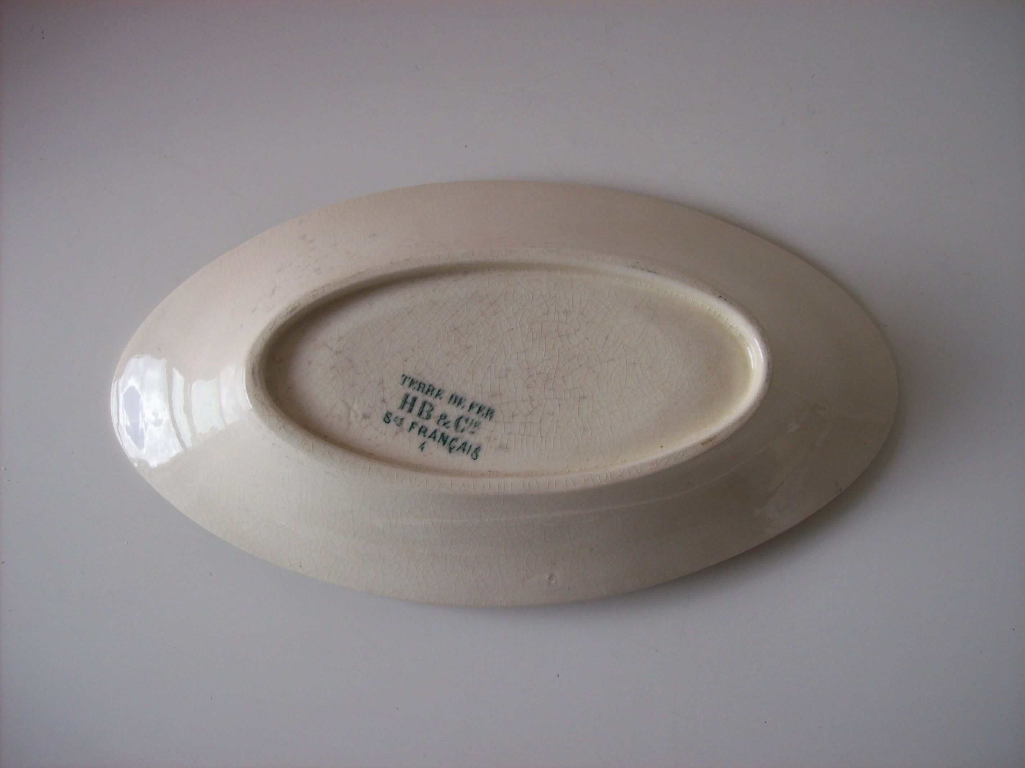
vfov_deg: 39.6
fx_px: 1066
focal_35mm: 36
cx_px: 512
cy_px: 384
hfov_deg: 51.4
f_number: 2.7
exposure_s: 1/250
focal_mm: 6
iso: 80
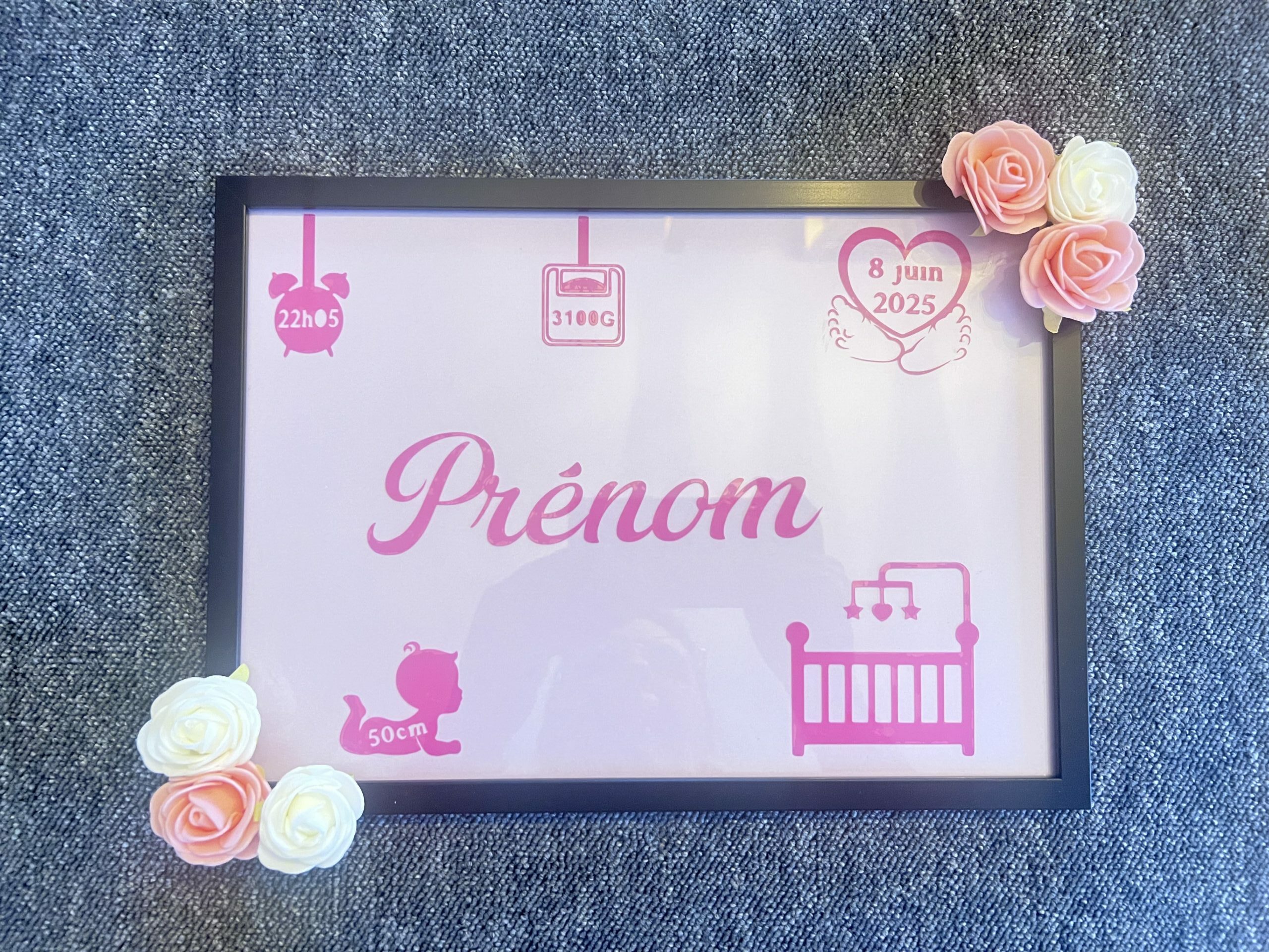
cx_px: 634
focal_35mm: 26
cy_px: 476
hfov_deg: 67.3
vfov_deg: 53.1
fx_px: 953
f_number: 1.5
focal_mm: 5.7
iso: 500
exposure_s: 1/33
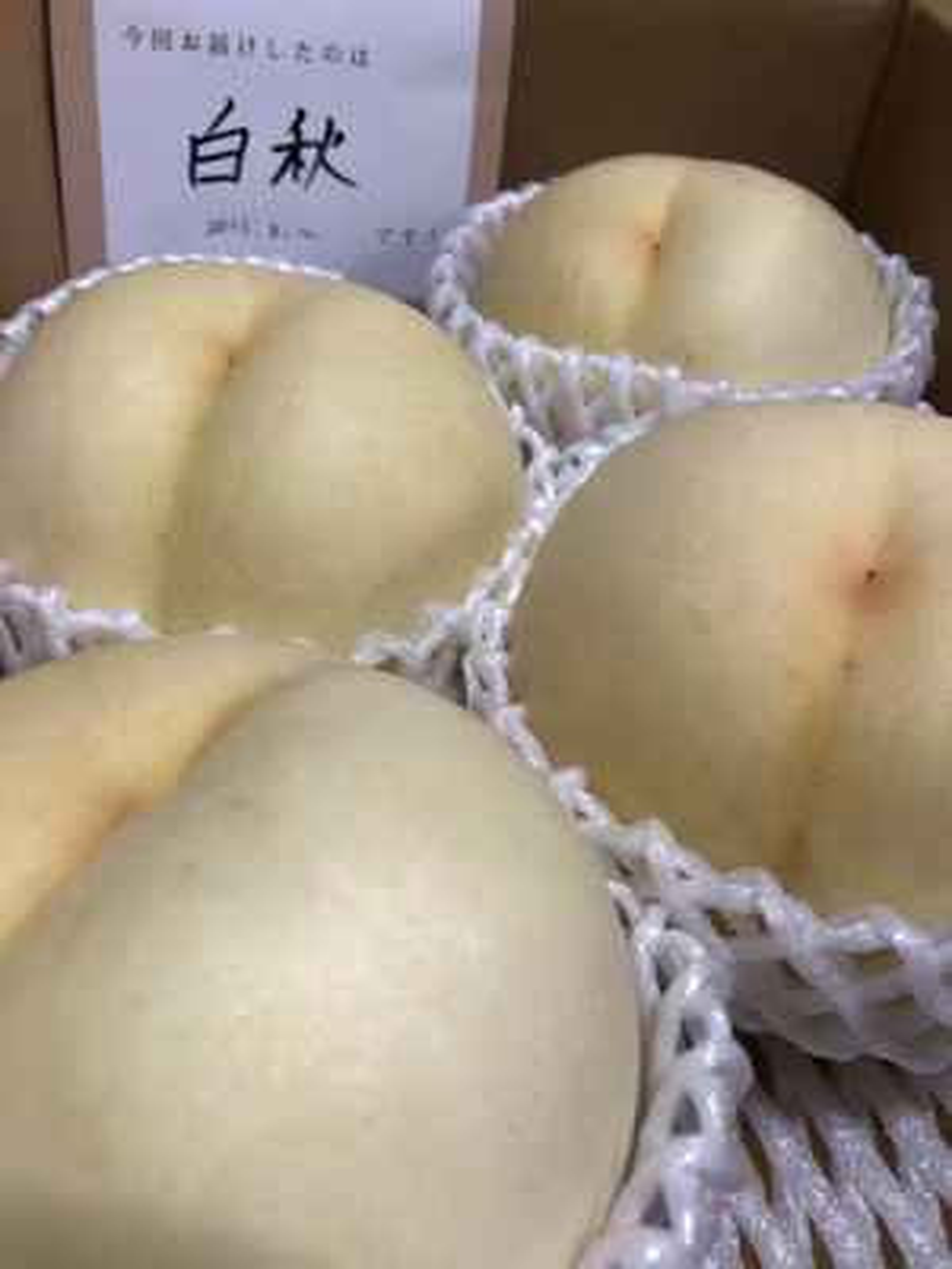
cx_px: 476
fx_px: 1027
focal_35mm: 28
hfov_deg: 49.7
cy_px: 634
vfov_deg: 63.4
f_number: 1.8
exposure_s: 1/33
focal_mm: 3.99
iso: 32
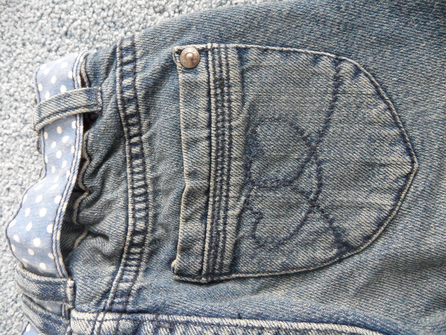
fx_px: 309
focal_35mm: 24
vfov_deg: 56.8
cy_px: 168
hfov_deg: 71.6
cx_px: 223
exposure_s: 1/30
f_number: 2.9
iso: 400
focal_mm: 4.1
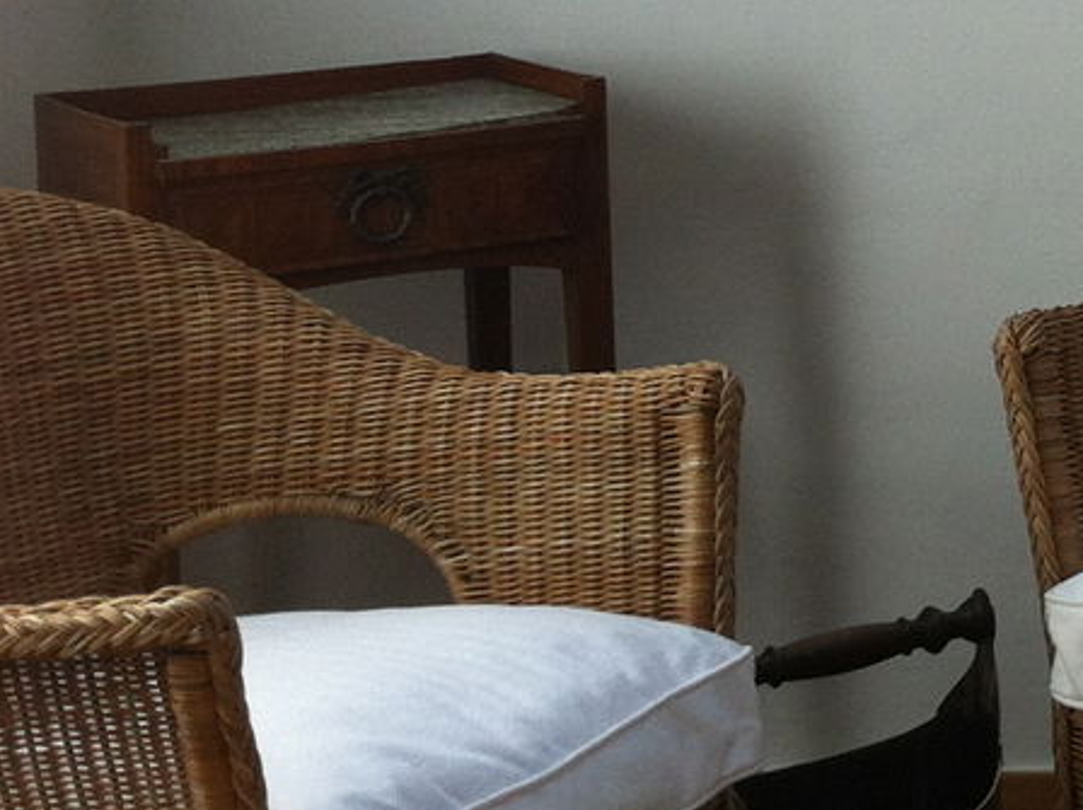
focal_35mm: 125
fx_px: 3907
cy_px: -243
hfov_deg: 14.3
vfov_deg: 11.5
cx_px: 1799
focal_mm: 3.85
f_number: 2.8
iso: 80
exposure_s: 1/184
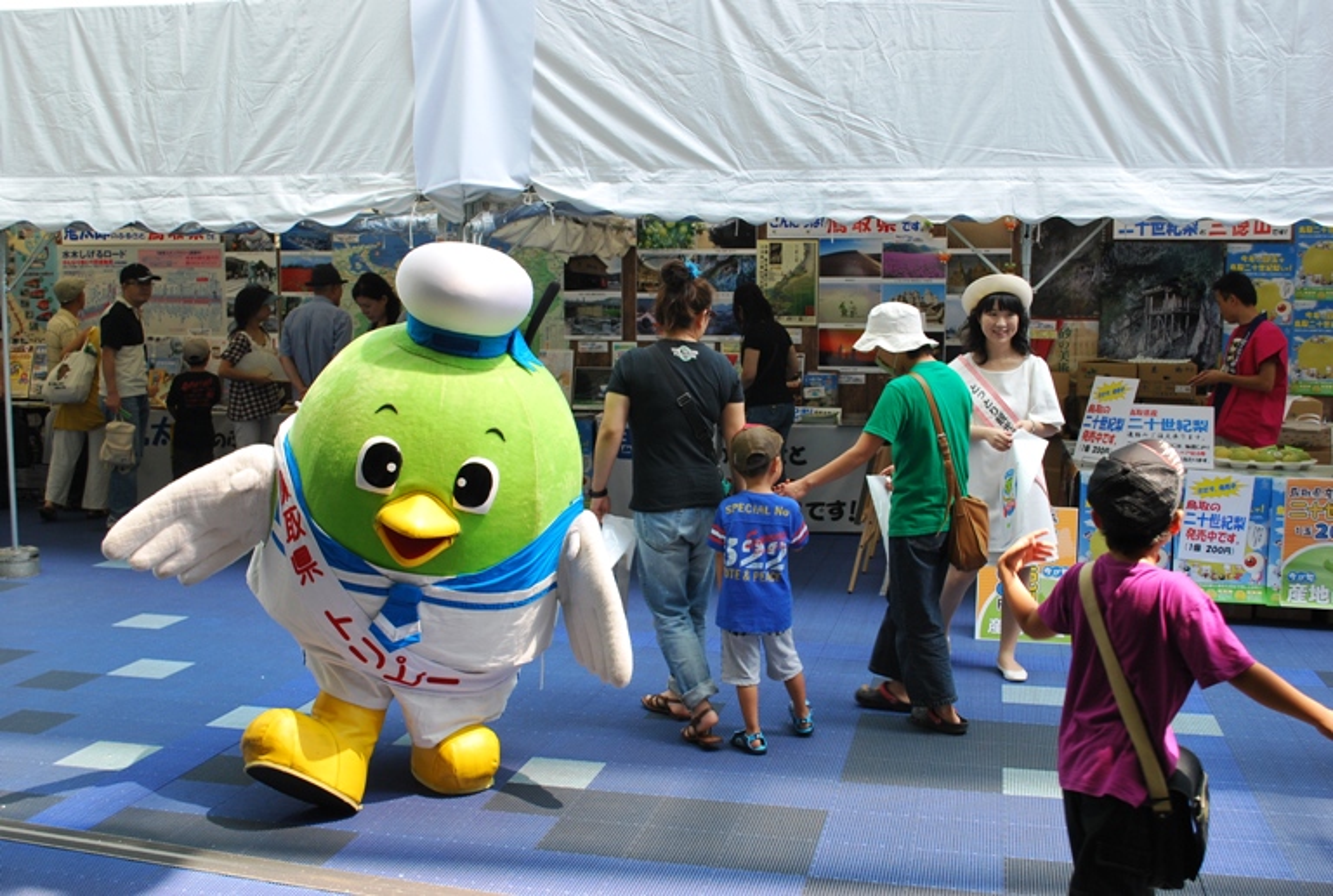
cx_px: 666
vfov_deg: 37.1
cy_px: 448
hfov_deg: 53.0
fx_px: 1336
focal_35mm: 36
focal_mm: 24
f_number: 5.6
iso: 180
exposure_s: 1/125
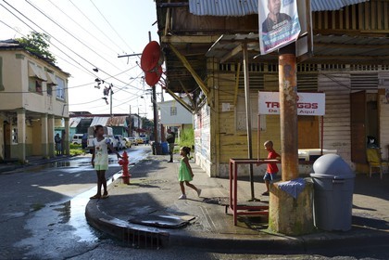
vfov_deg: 45.0
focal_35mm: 29
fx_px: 313
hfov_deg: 63.7
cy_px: 130
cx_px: 194
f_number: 9
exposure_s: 1/320
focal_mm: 29
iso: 200
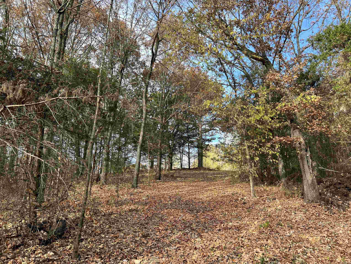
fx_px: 264
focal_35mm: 26
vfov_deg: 53.1
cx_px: 176
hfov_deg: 67.3
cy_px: 132
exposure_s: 1/709
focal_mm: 5.7
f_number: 1.5
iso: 50
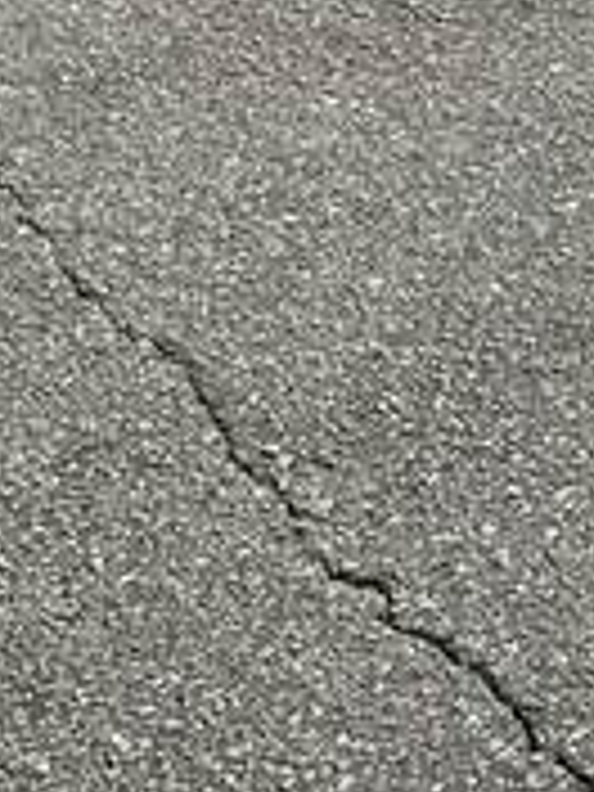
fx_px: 2997
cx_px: 518
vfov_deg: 12.5
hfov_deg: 11.3
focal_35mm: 131
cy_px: -986
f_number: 1.78
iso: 80
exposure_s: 1/10753
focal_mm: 6.86
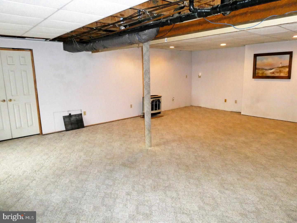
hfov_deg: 71.6
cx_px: 148
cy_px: 112
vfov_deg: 56.8
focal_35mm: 24
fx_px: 206
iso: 800
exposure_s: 1/60
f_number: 3.3
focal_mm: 4.3
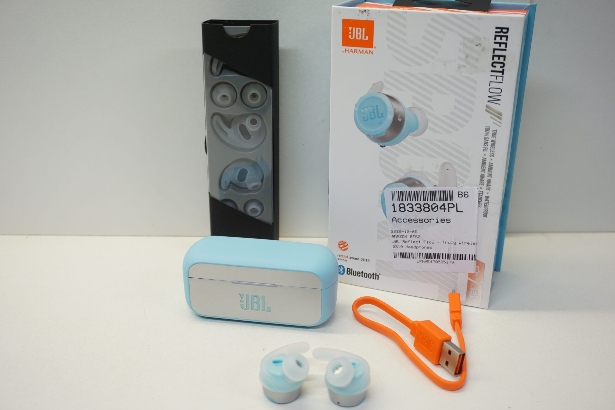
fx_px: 666
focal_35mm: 39
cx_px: 308
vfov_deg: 34.2
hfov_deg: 49.6
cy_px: 205
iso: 320
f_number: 4.5
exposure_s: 1/60
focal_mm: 26
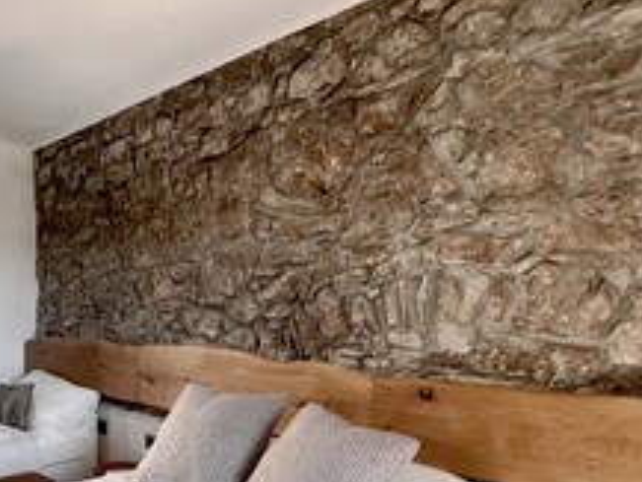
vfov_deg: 48.2
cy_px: 393
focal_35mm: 27
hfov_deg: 64.0
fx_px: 501
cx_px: 228
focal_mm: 1.57
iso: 160
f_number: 1.8
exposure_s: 1/99
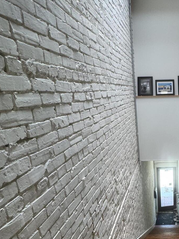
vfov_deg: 57.6
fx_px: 214
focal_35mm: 31
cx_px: 167
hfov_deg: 41.2
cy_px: 150
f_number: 2.2
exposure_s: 1/120
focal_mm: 2.22
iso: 64
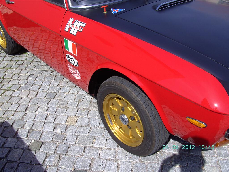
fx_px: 245
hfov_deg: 50.1
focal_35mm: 37
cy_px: 86
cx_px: 114
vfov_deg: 38.7
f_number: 5.6
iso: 64
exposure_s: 1/250
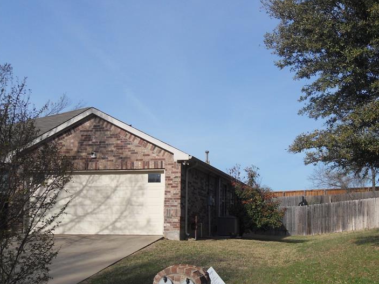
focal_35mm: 51
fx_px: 558
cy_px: 197
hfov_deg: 37.2
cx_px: 244
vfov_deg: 28.3
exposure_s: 1/250
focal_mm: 6.3
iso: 80
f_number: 8.2
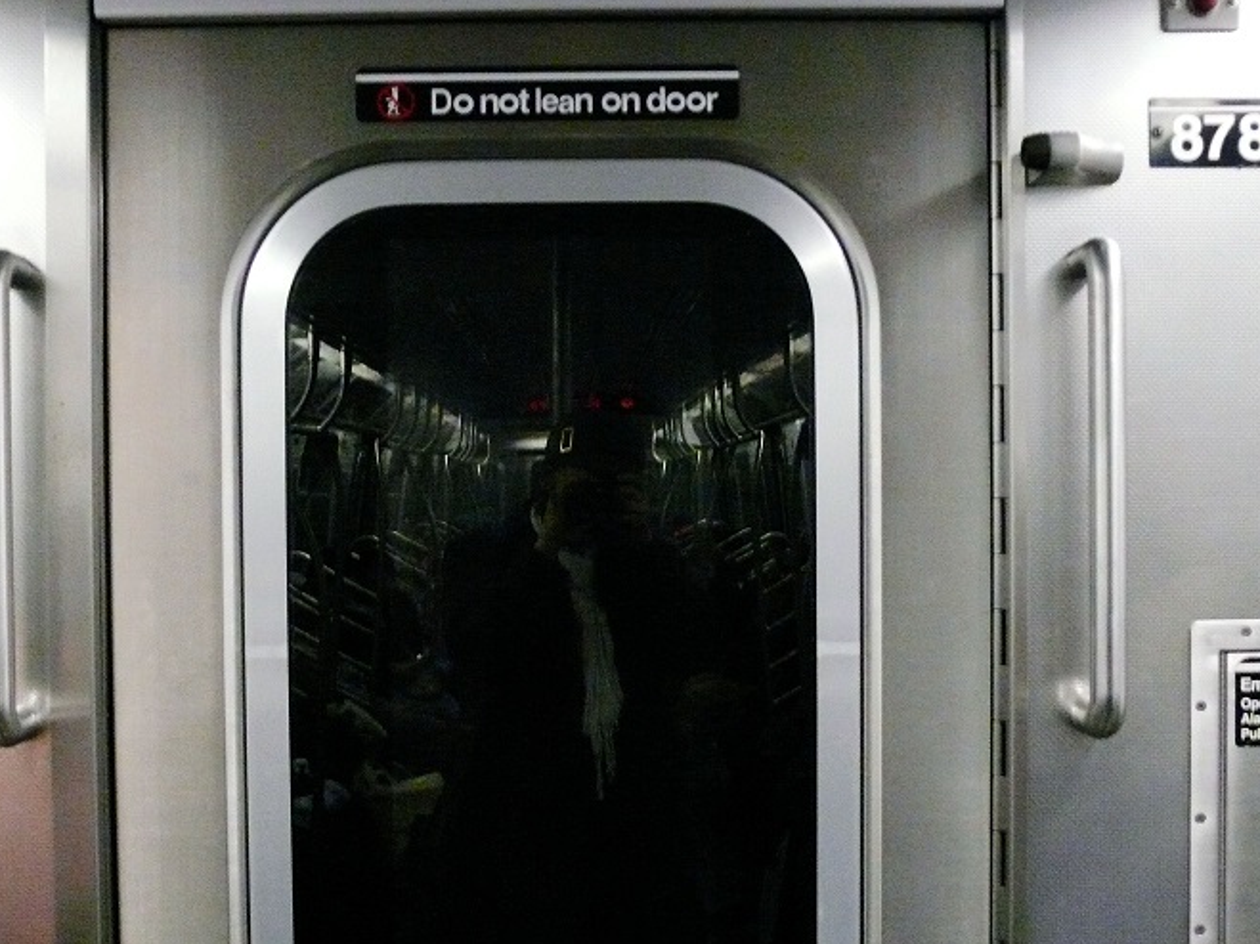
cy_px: 550
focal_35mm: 52
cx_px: 604
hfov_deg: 36.8
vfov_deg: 28.0
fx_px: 1892
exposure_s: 1/30
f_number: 2.8
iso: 800
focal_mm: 8.7
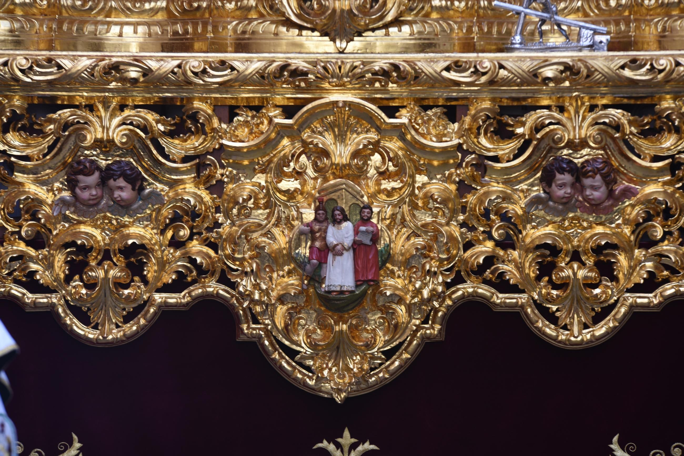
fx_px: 2851
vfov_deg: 9.2
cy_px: 228
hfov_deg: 13.7
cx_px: 342
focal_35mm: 150
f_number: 5
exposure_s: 1/125
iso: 200
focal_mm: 150
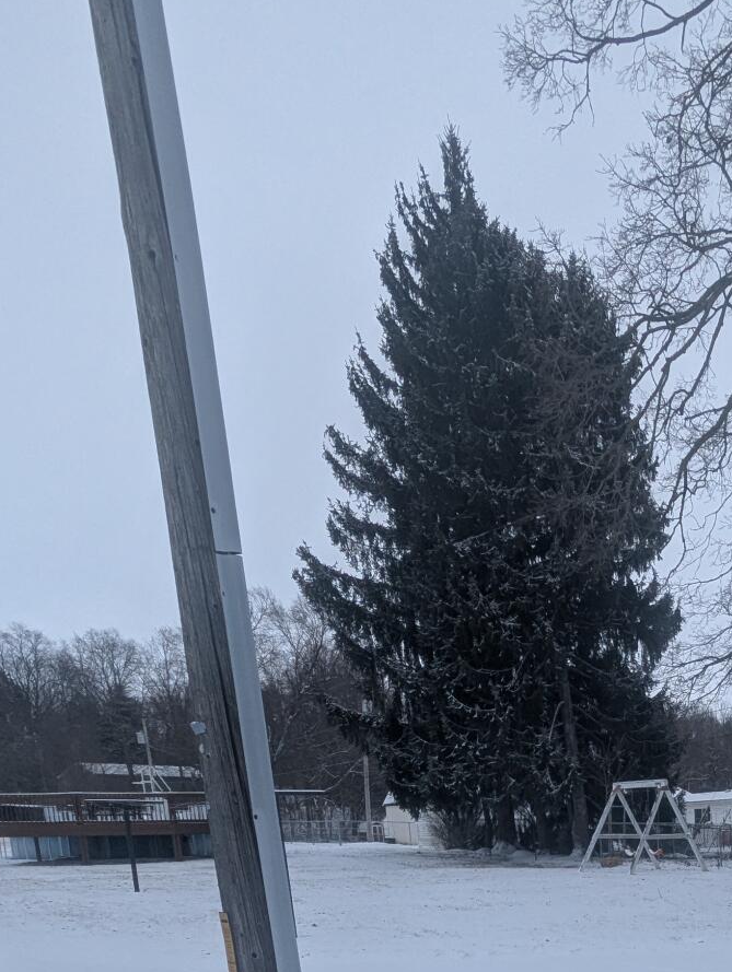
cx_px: 771
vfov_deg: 41.8
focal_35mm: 36
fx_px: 1013
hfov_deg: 35.1
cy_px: 1045
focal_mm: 2.35
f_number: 2.2
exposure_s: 1/1081
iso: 47
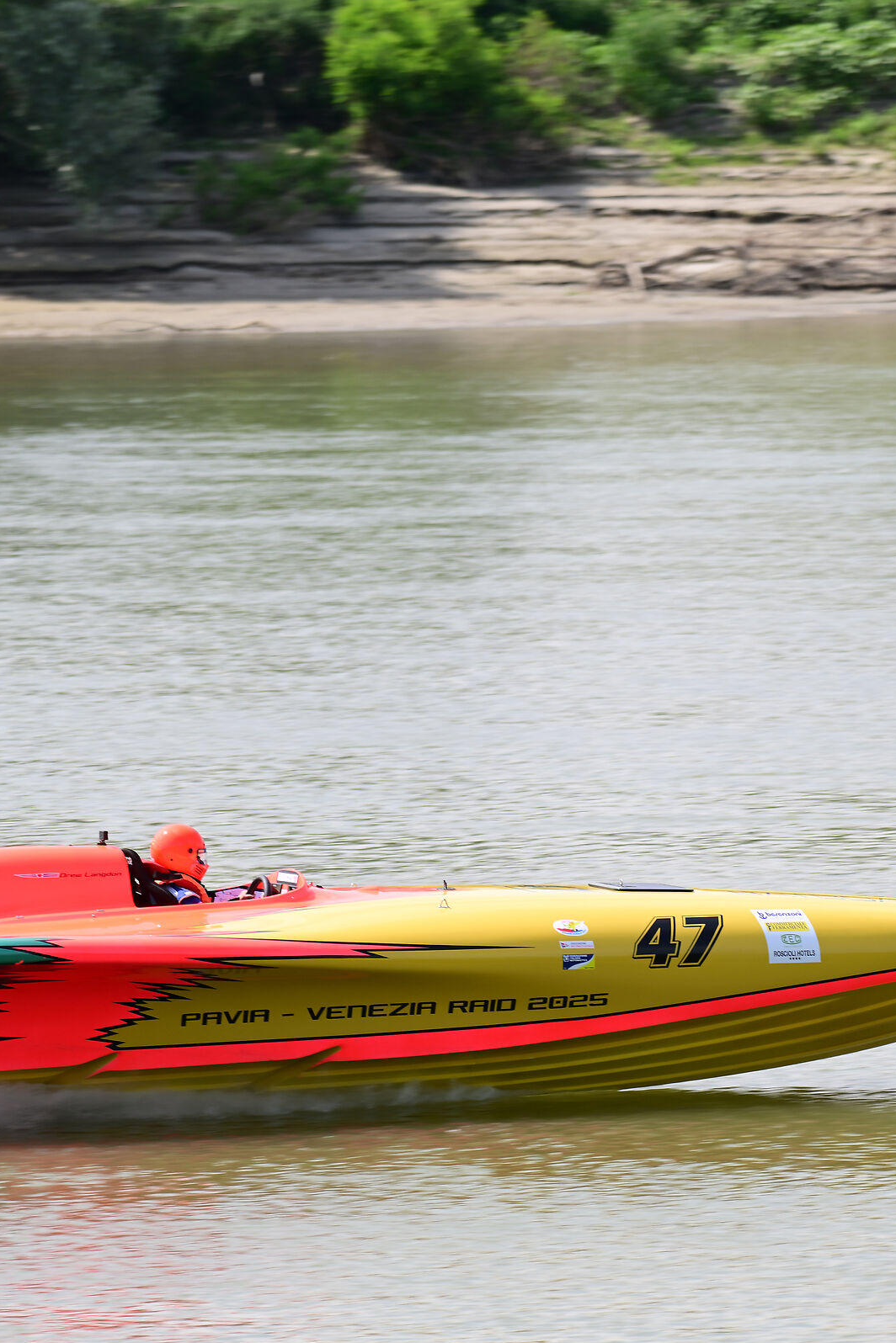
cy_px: 672
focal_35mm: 391
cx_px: 469
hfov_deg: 3.5
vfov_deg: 5.3
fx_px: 14596
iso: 140
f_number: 5.6
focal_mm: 260
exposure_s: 1/500
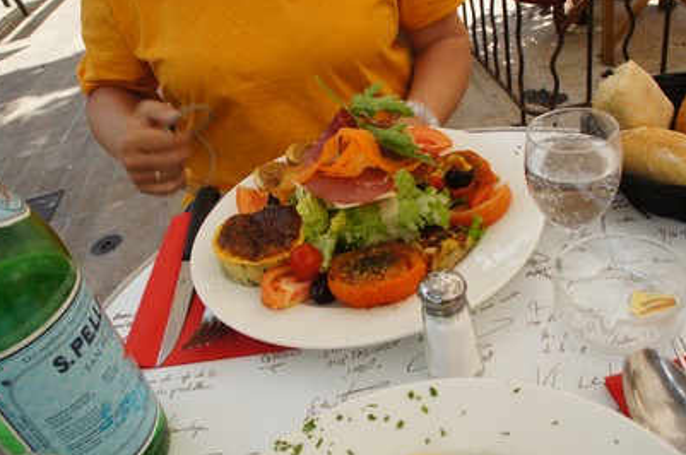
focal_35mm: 31
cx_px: 356
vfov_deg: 42.2
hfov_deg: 60.3
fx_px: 590
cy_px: 227
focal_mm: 18
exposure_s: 1/50
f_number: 11
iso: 100
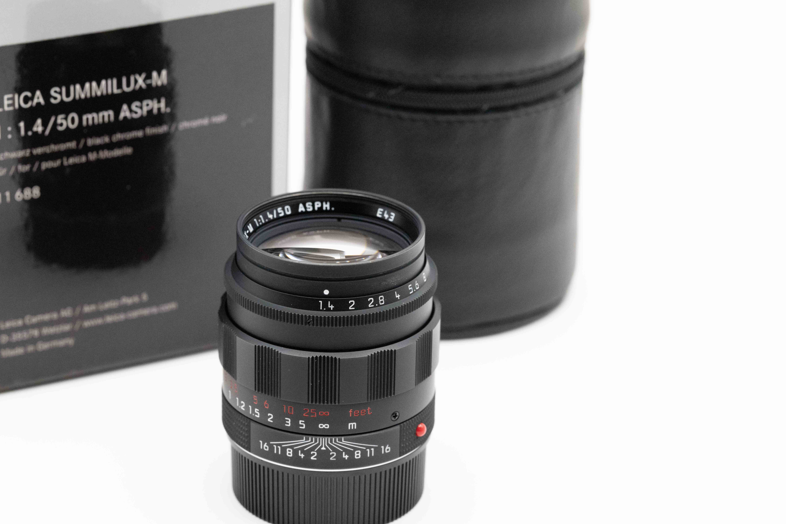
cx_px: 346
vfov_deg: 12.2
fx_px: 2446
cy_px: 307
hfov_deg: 18.3
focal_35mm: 112
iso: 3200
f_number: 9
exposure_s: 1/400
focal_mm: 90
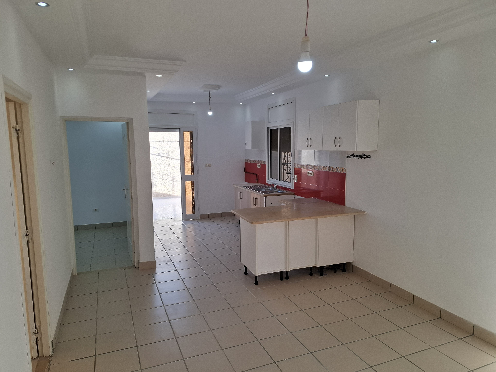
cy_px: 186
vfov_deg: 58.9
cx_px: 248
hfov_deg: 73.9
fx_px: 330
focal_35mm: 23
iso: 50
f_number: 1.8
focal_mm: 5.54
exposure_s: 1/123
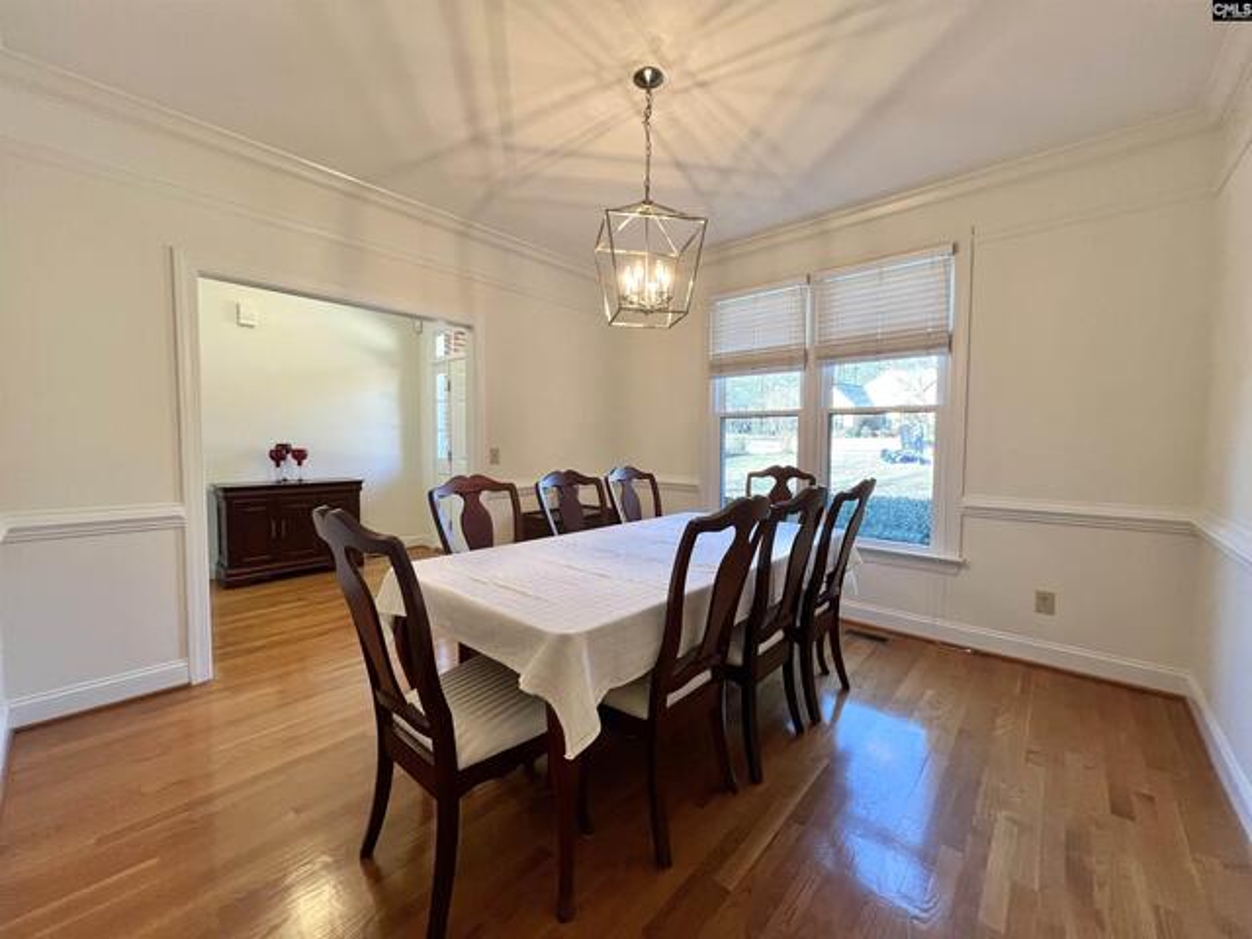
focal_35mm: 13
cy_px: 470
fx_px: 470
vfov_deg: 89.9
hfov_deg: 106.2
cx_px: 626
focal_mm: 1.57
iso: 160
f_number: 1.8
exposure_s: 1/120
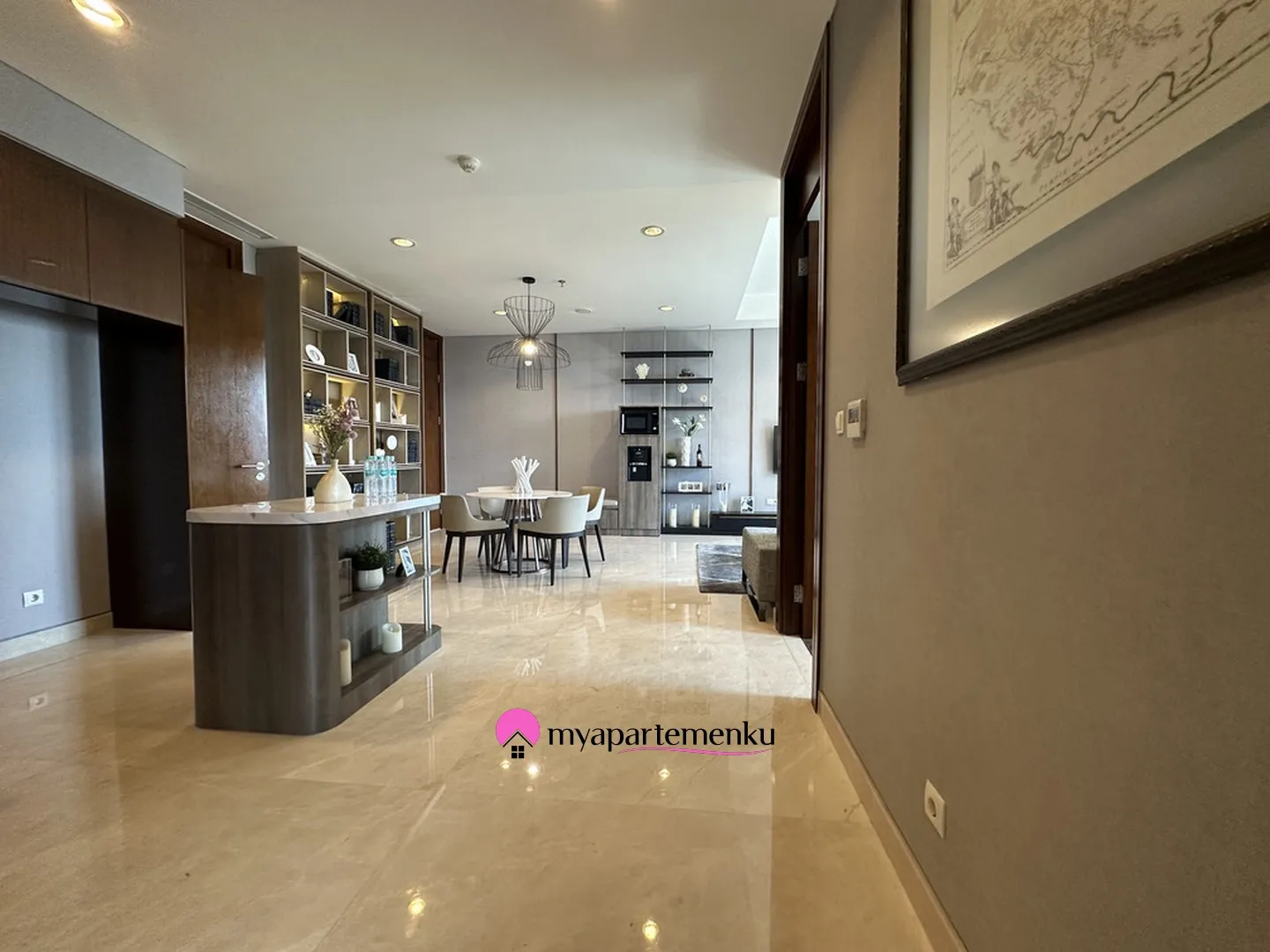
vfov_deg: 85.7
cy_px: 476
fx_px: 514
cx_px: 635
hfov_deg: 102.1
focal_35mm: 14
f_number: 2.2
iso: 200
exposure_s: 1/100
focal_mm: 2.22
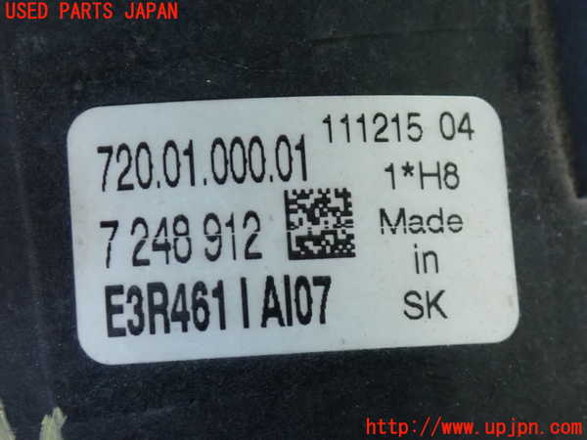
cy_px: 220
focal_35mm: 100
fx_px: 1696
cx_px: 294
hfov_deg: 19.6
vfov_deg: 14.8
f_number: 4.9
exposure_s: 1/40
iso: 1250
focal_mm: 18
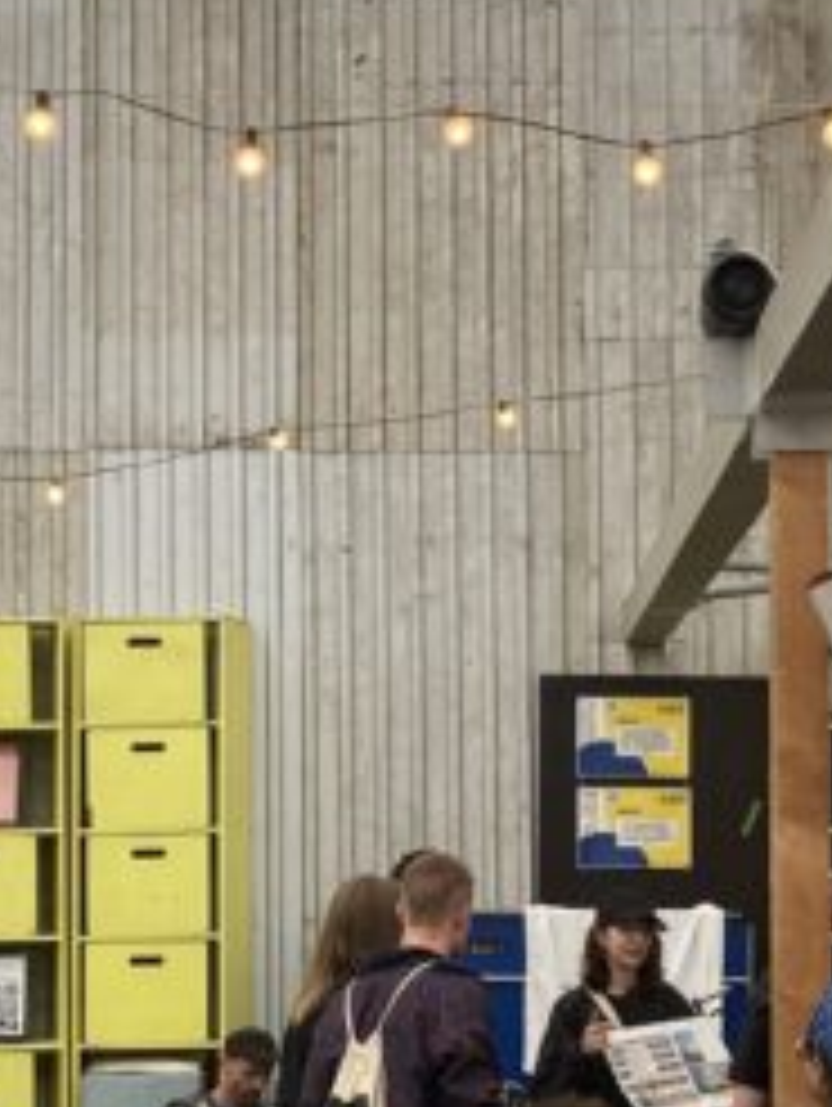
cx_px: 450
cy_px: 666
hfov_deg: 16.3
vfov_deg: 21.5
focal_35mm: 91
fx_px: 2911
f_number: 1.8
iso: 40
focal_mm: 3.99
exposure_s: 1/100
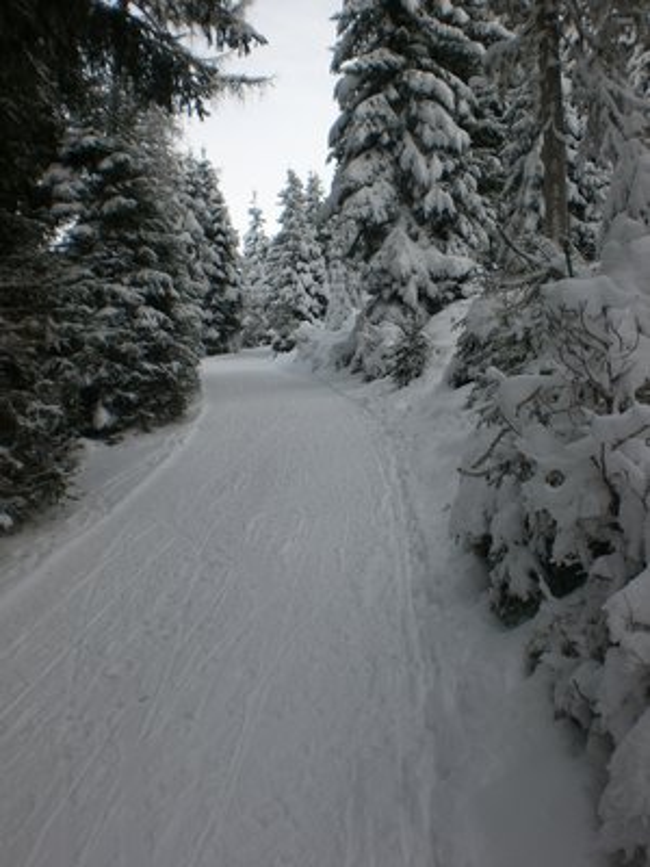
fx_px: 951
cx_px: 325
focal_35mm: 38
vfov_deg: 49.0
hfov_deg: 37.7
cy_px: 434
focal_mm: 6.3
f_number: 4.4
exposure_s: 1/250
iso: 50
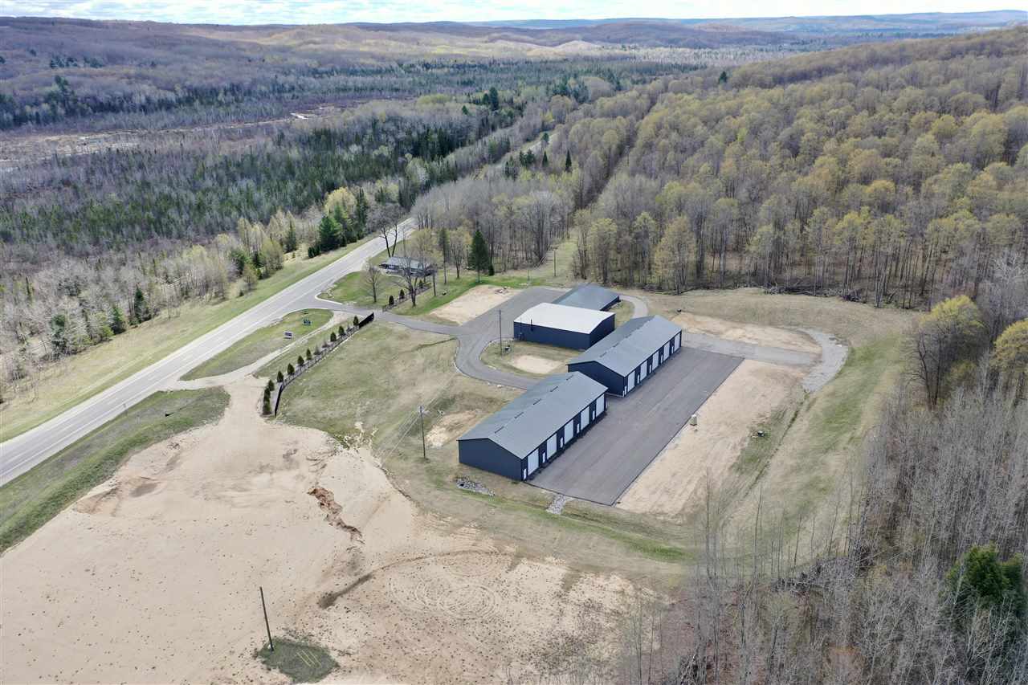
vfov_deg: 46.4
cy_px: 342
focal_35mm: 28
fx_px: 799
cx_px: 514
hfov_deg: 65.5
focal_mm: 10.26
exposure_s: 1/640
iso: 100
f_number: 3.2
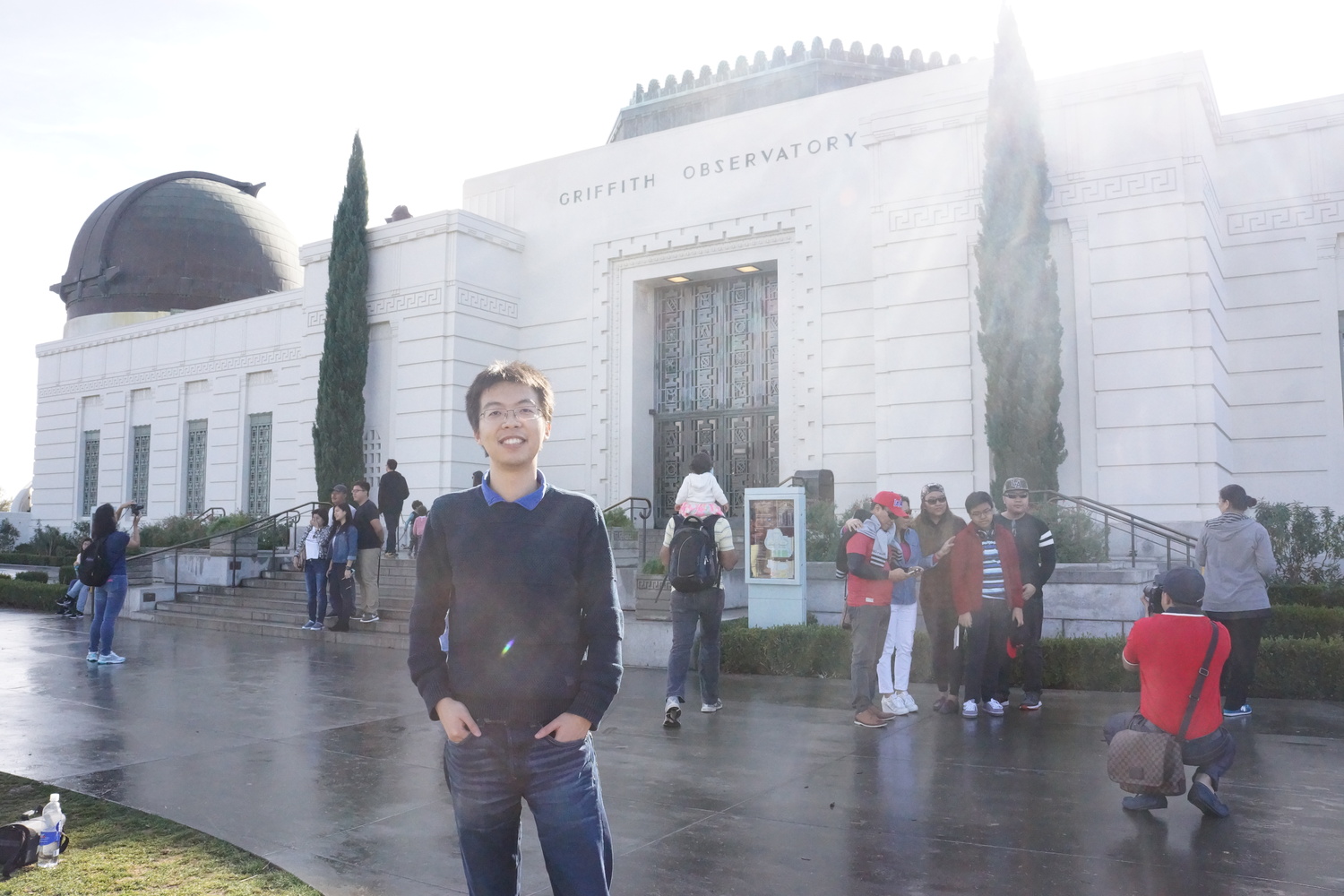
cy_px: 448
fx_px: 1008
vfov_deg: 47.9
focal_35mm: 27
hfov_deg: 67.4
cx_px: 672
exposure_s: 1/1250
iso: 3200
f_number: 9
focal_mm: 18
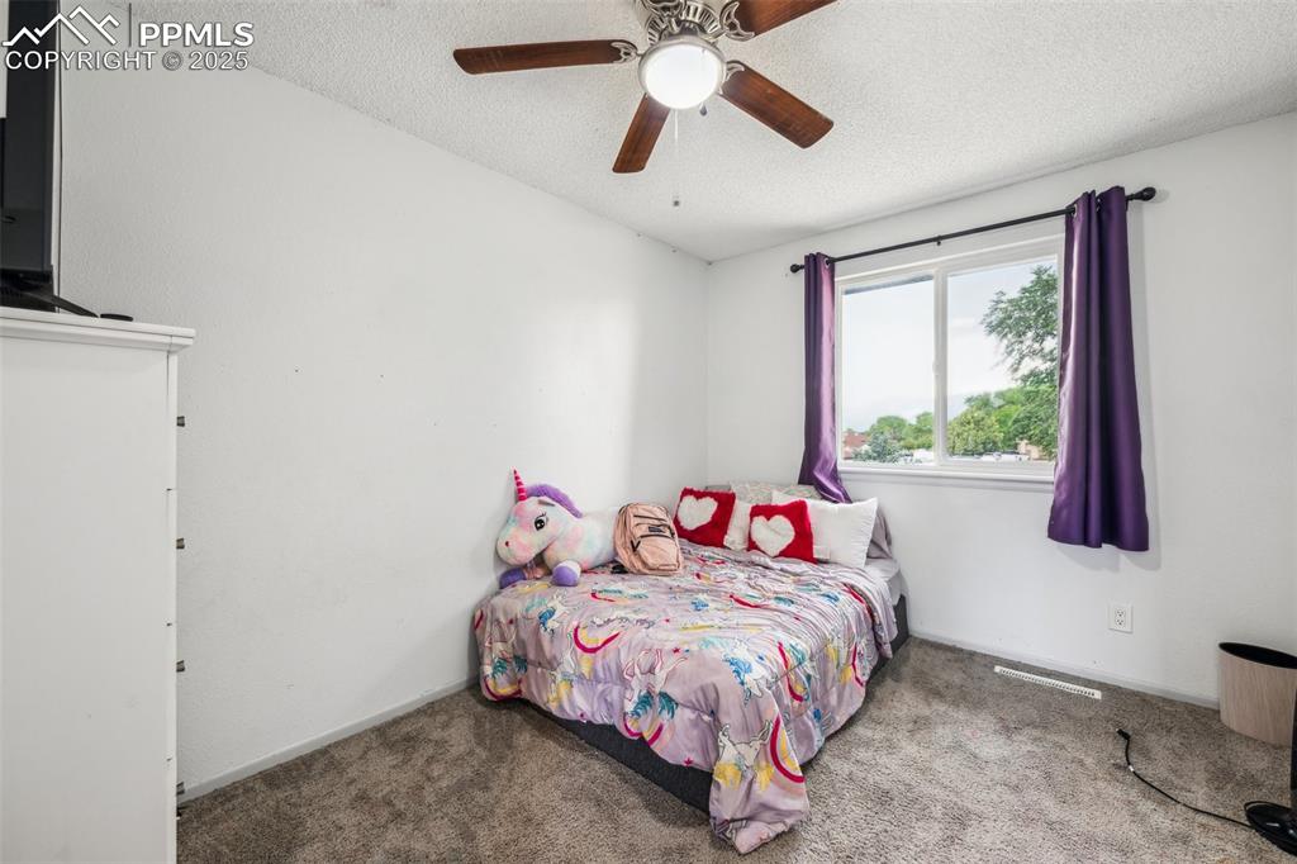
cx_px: 648
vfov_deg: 81.2
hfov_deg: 104.3
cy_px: 432
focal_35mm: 14
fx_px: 504
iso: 100
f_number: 9
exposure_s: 1.3
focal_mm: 14
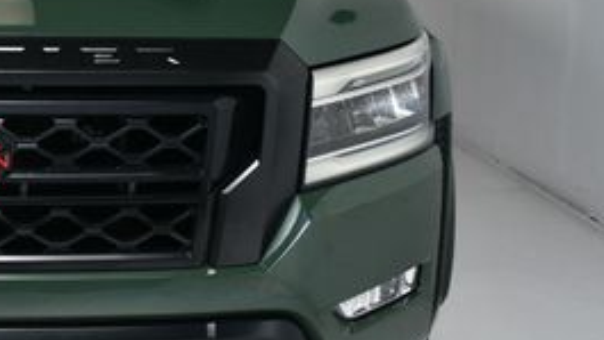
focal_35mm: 91
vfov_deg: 13.3
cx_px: -66
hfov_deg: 22.1
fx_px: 1457
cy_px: 123
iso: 100
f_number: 13
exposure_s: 1/160
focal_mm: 24
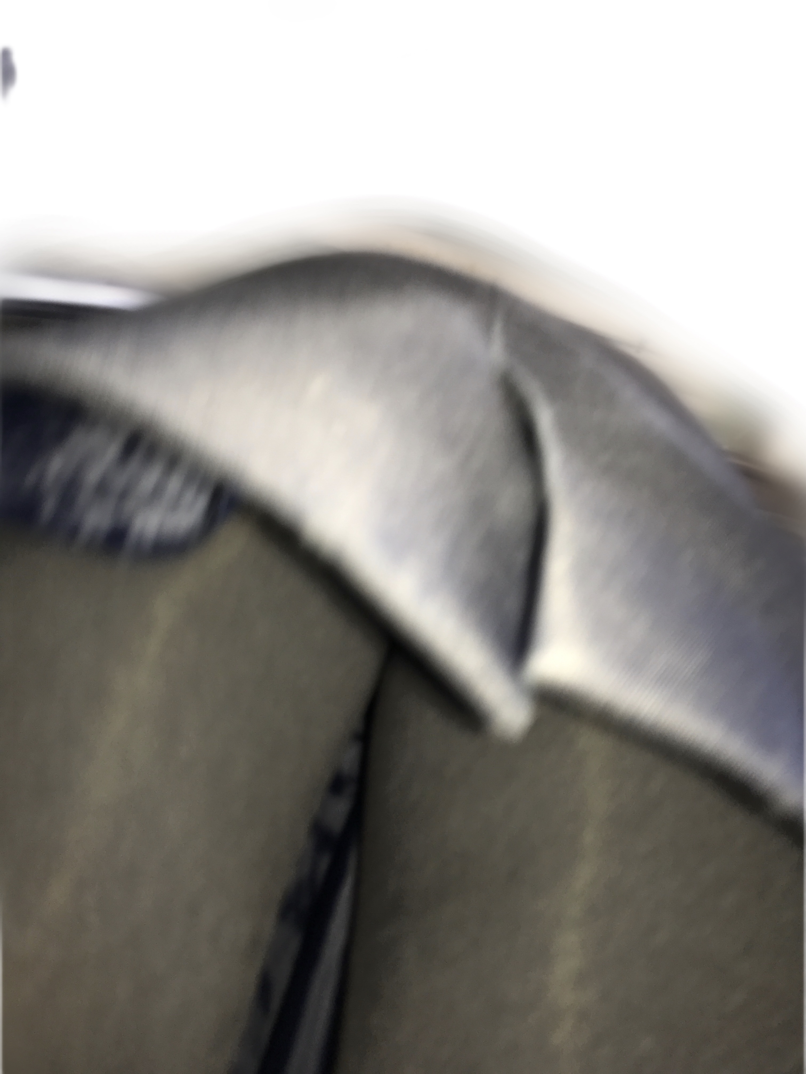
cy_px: 537
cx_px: 403
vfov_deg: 63.4
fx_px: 869
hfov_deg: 49.7
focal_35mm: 28
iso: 20
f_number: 1.8
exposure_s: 1/46
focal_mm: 3.99
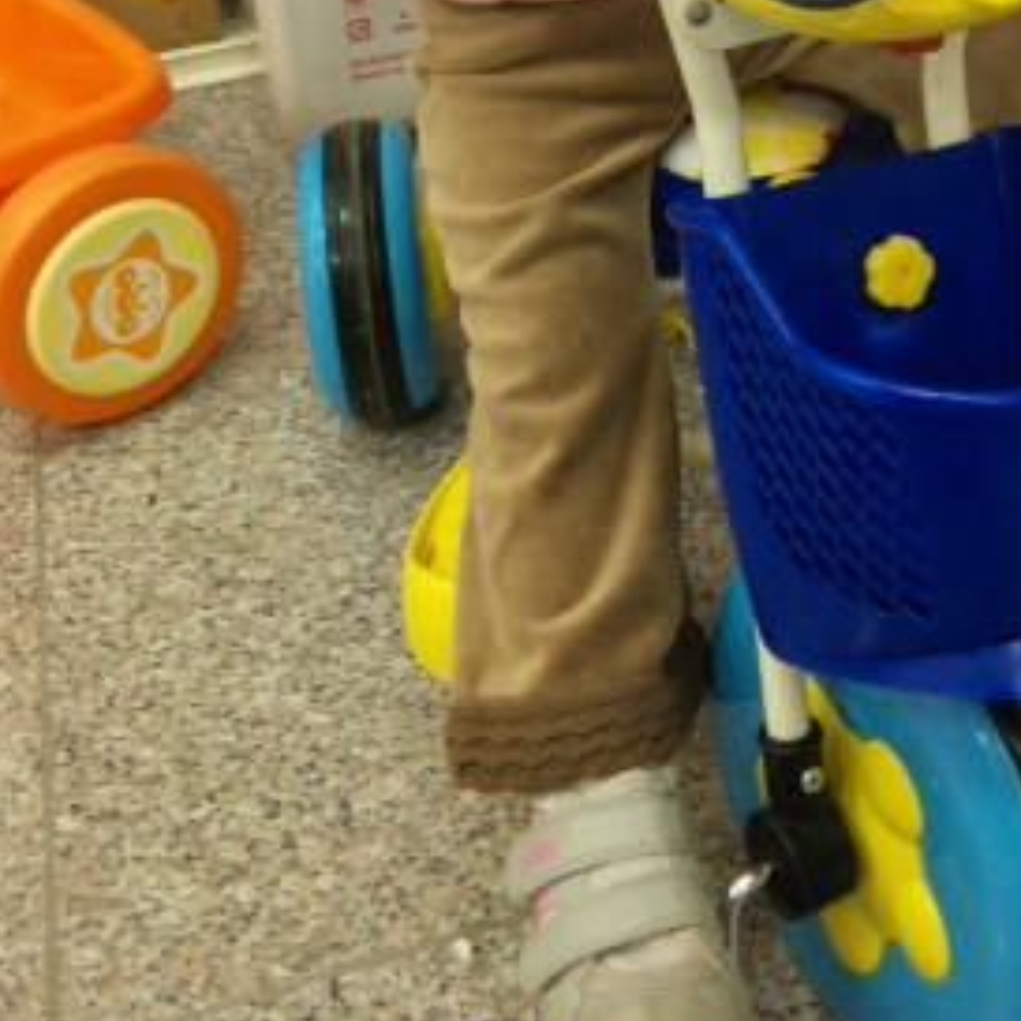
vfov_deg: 26.6
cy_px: -71
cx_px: 699
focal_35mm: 60
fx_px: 2002
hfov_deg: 28.4
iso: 111
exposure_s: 1/25
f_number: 2.8
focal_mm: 4.82
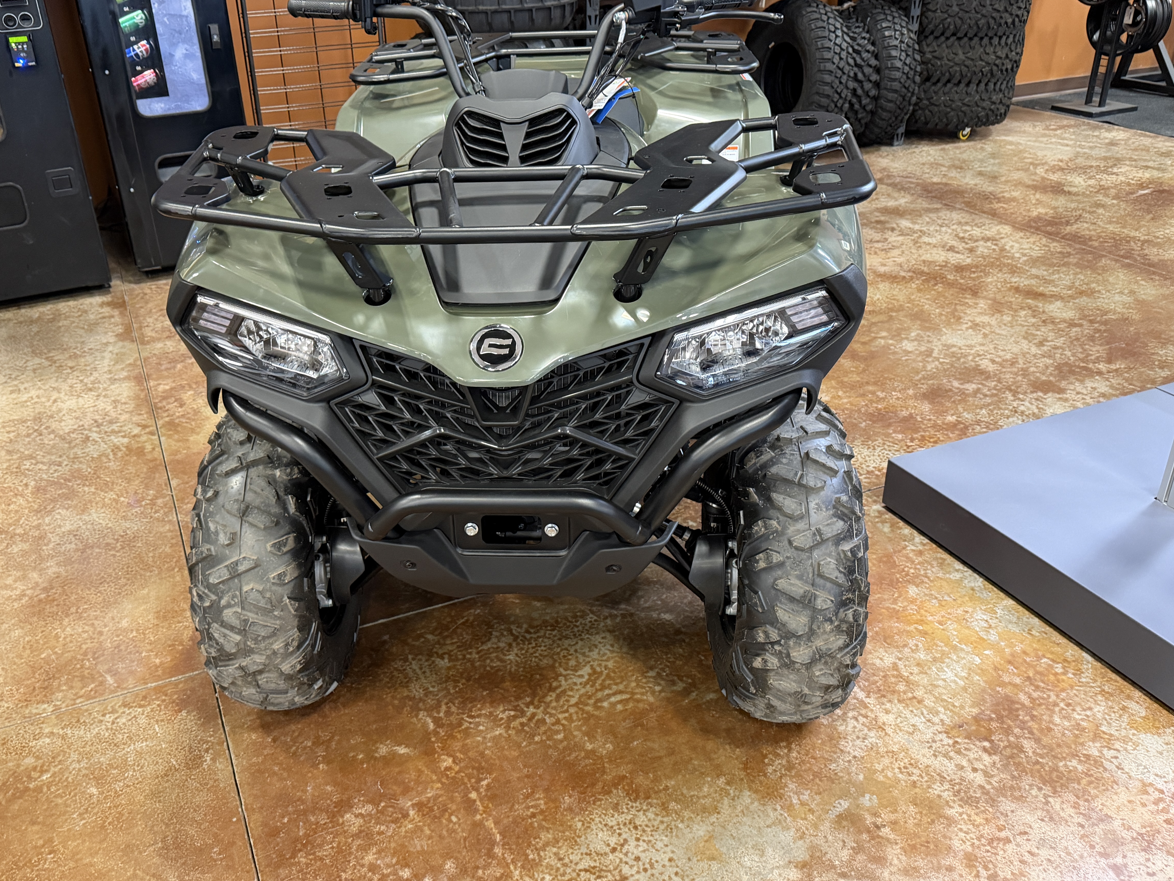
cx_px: 518
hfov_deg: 59.8
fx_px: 1017
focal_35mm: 30
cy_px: 427
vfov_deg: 46.8
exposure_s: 1/60
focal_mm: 6.76
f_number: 1.78
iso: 640
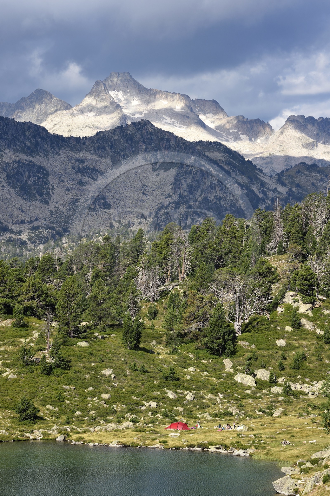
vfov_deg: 17.1
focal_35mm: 120
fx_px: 1652
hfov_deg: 11.4
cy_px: 248
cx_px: 165
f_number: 11
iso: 200
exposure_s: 1/250
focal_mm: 120
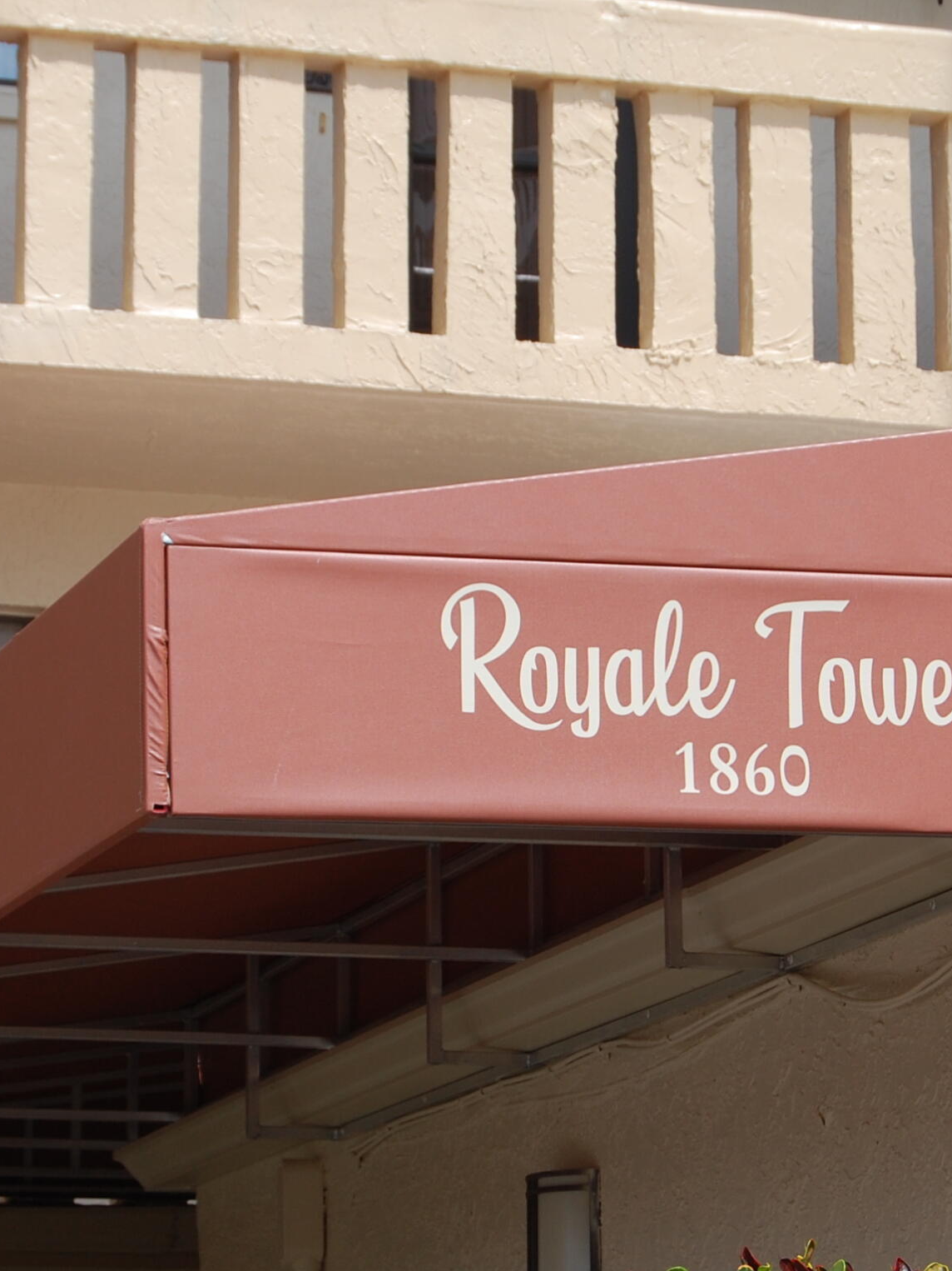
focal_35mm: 136
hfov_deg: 10.9
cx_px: 548
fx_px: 4988
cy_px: 696
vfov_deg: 14.5
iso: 200
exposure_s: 1/320
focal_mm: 48
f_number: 9
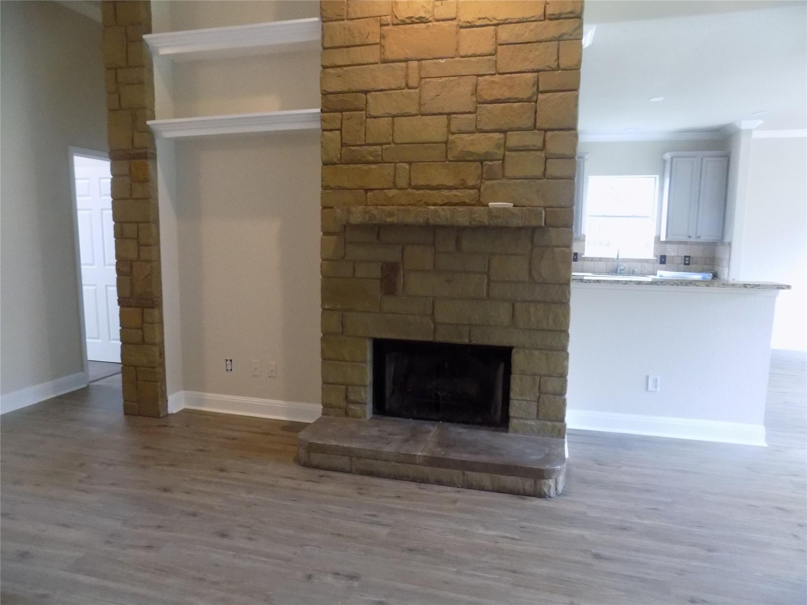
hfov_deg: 73.9
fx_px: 536
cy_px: 302
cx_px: 404
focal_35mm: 23
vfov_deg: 58.9
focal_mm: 4
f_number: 3.1
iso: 400
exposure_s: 1/10
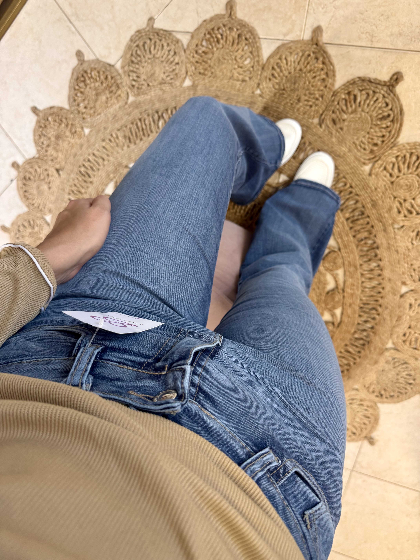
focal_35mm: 24
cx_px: 210
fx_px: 388
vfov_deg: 71.6
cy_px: 280
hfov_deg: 56.8
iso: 200
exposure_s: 1/100
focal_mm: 6.76
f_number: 1.78
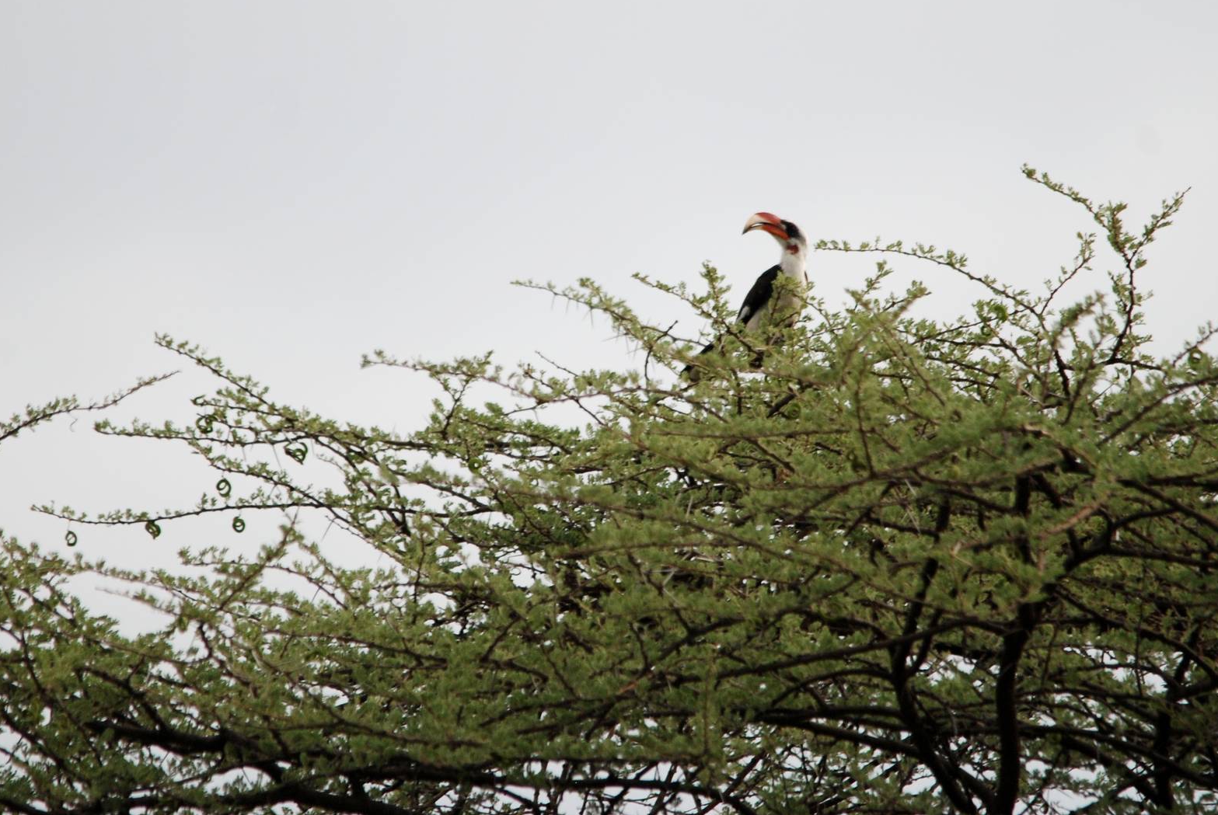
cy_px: 400
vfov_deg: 1.8
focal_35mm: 766
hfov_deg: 2.7
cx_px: 606
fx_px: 25947
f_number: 6.3
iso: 320
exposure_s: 1/500
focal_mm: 500
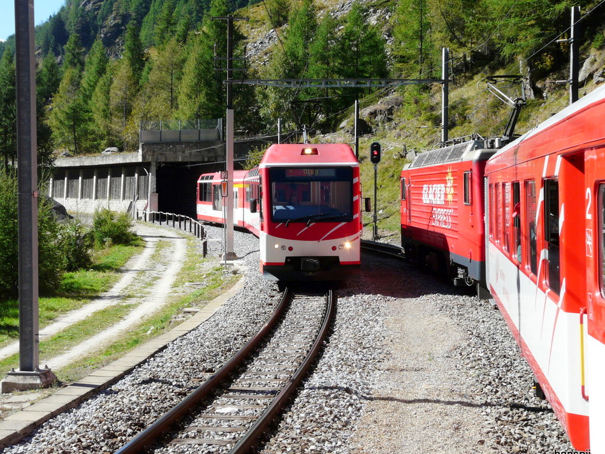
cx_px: 288
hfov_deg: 32.7
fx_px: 1031
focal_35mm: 59
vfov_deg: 24.8
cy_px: 234
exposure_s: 1/320
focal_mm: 9.2
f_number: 5.6
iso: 100
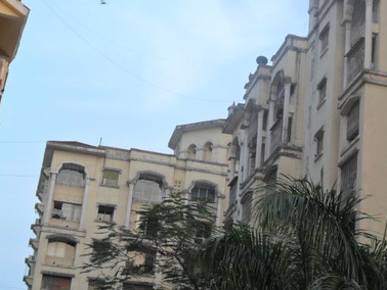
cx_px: 316
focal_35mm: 88
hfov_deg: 21.9
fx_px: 984
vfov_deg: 16.8
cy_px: 125
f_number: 5
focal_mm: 9.3
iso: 100
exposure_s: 1/45
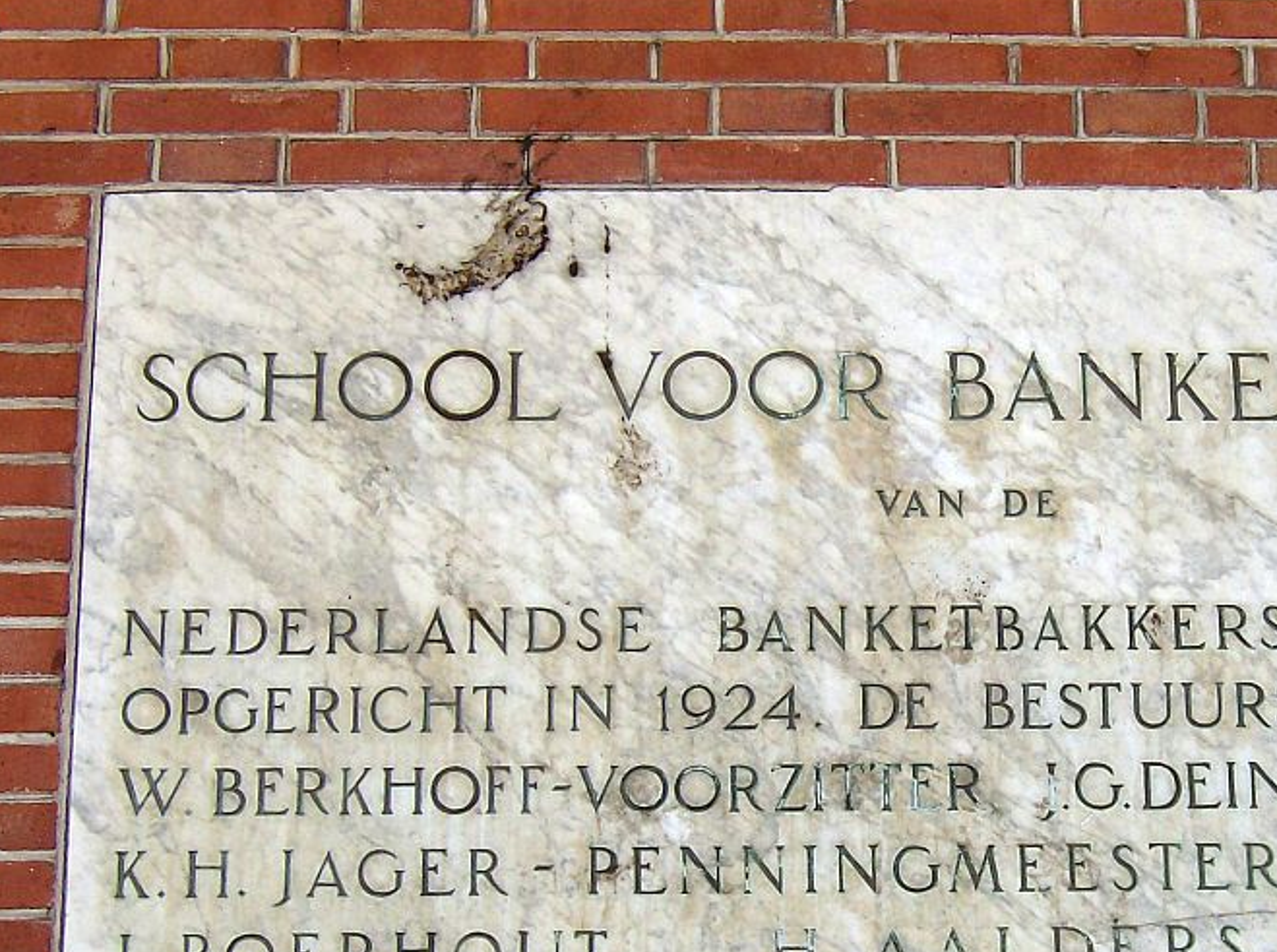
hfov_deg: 22.4
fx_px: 3202
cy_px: 596
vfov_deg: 16.9
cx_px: 942
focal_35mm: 87
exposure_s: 1/261
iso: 100
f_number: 5.6
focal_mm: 9.3
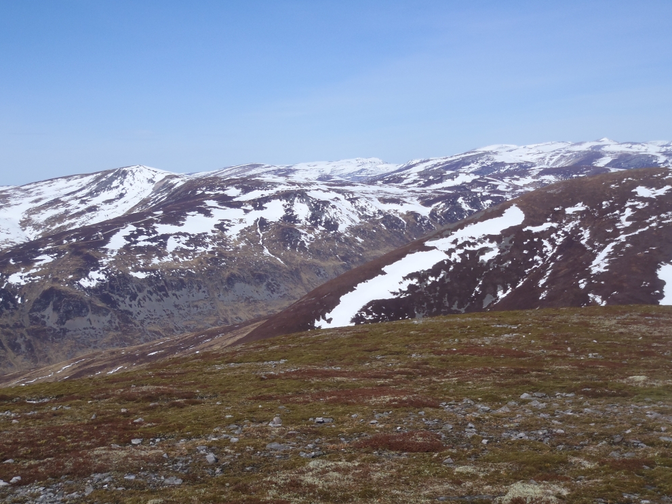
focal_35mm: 53
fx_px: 1029
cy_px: 240
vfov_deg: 27.5
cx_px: 344
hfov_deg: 36.2
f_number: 5.6
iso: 80
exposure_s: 1/640
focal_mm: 8.89
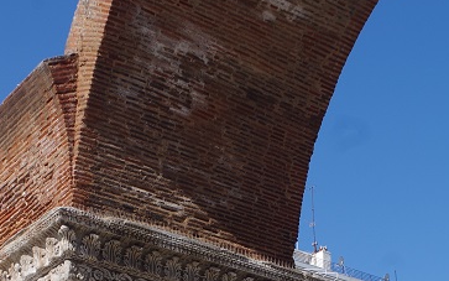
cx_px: 171
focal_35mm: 84
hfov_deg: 24.5
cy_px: 415
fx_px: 1032
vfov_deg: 14.5
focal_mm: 24.38
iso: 100
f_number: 8
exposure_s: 1/200
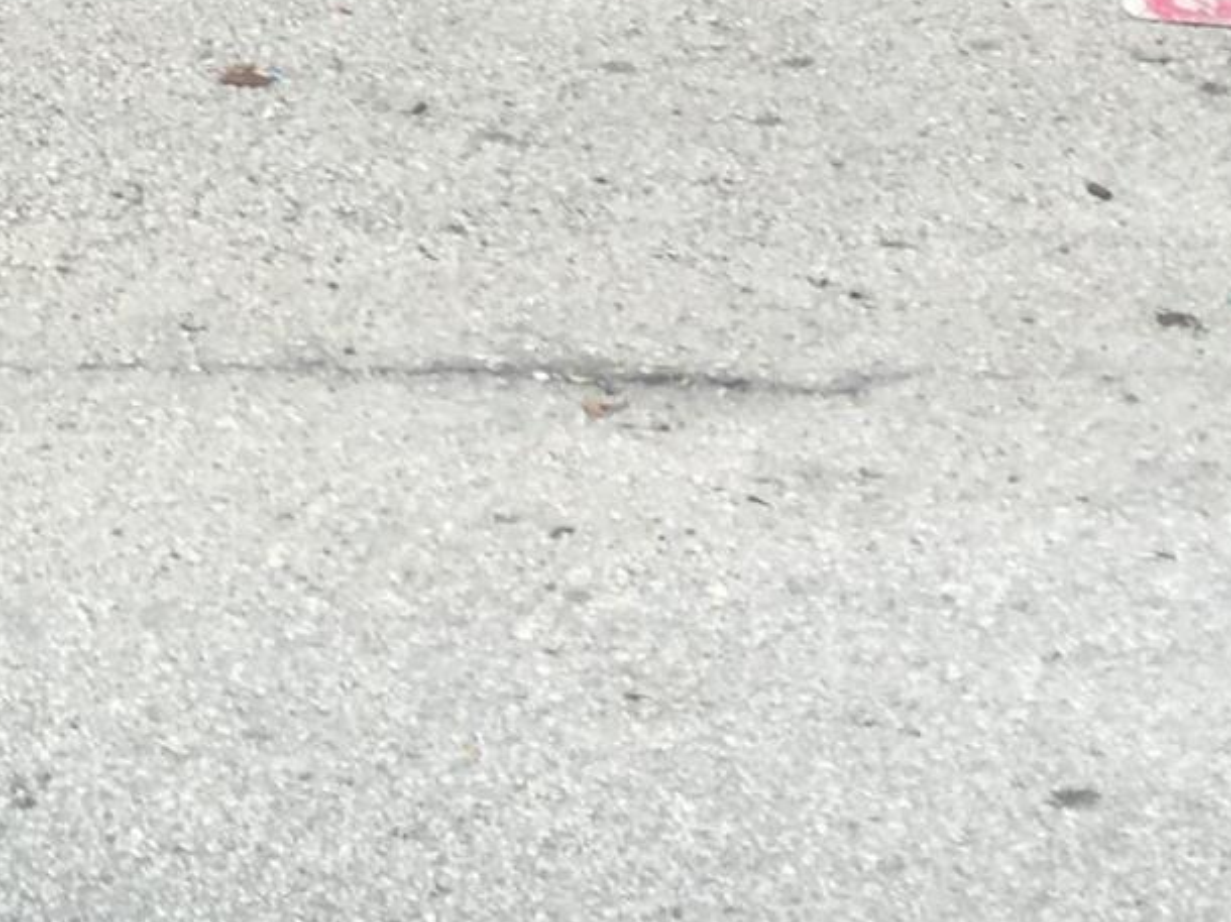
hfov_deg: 12.7
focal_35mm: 137
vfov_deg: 10.4
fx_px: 4870
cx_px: -1162
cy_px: -563
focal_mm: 4.15
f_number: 2.2
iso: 25
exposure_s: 1/836
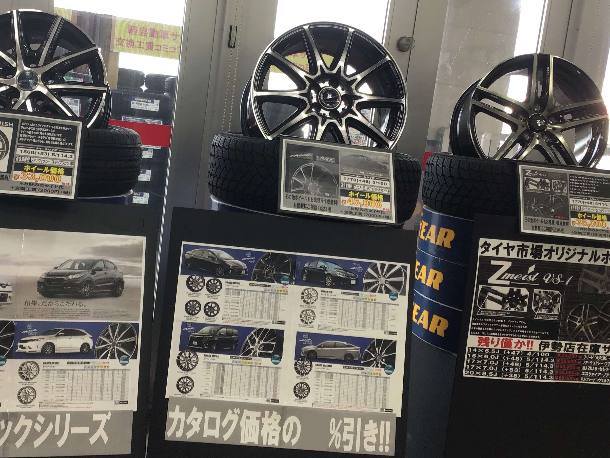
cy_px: 198
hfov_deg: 44.6
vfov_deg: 34.3
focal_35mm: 42
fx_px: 740
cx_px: 255
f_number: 2.4
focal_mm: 3.3
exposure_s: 1/60
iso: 32
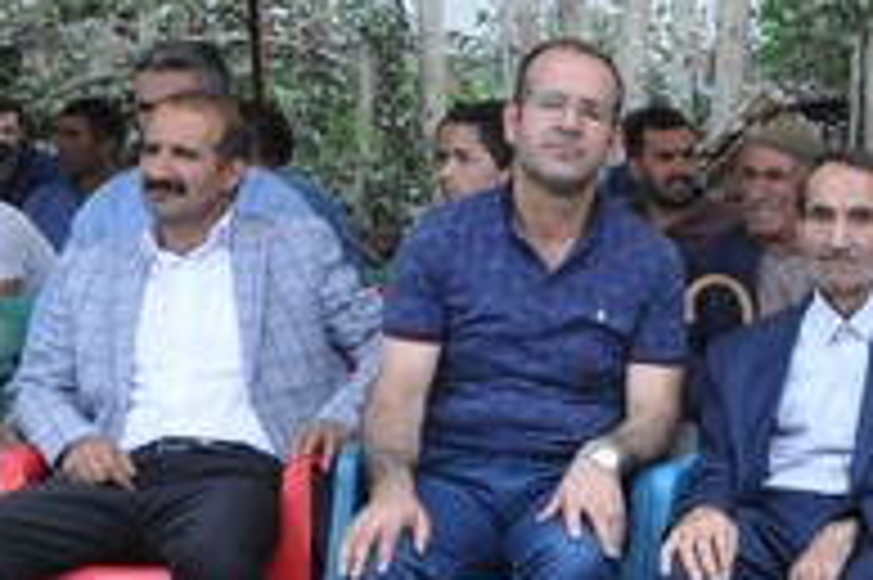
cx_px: 1346
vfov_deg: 11.9
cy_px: 528
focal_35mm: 114
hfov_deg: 16.3
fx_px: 2757
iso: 1250
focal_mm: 21
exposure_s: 1/500
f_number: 11
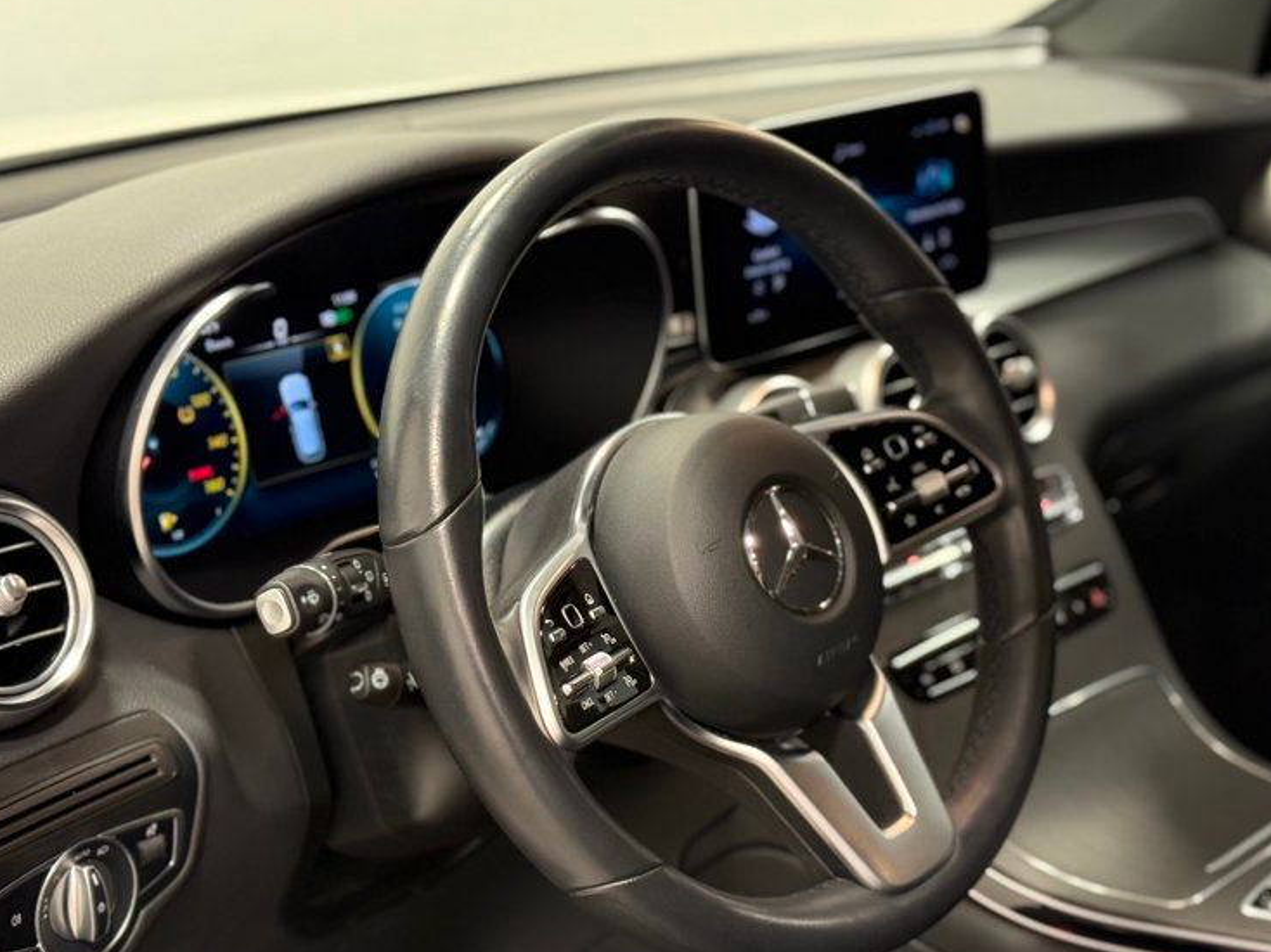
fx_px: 2459
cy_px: 528
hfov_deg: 29.0
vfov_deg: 21.9
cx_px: 703
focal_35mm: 67
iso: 160
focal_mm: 6.76
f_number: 1.78
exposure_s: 1/60
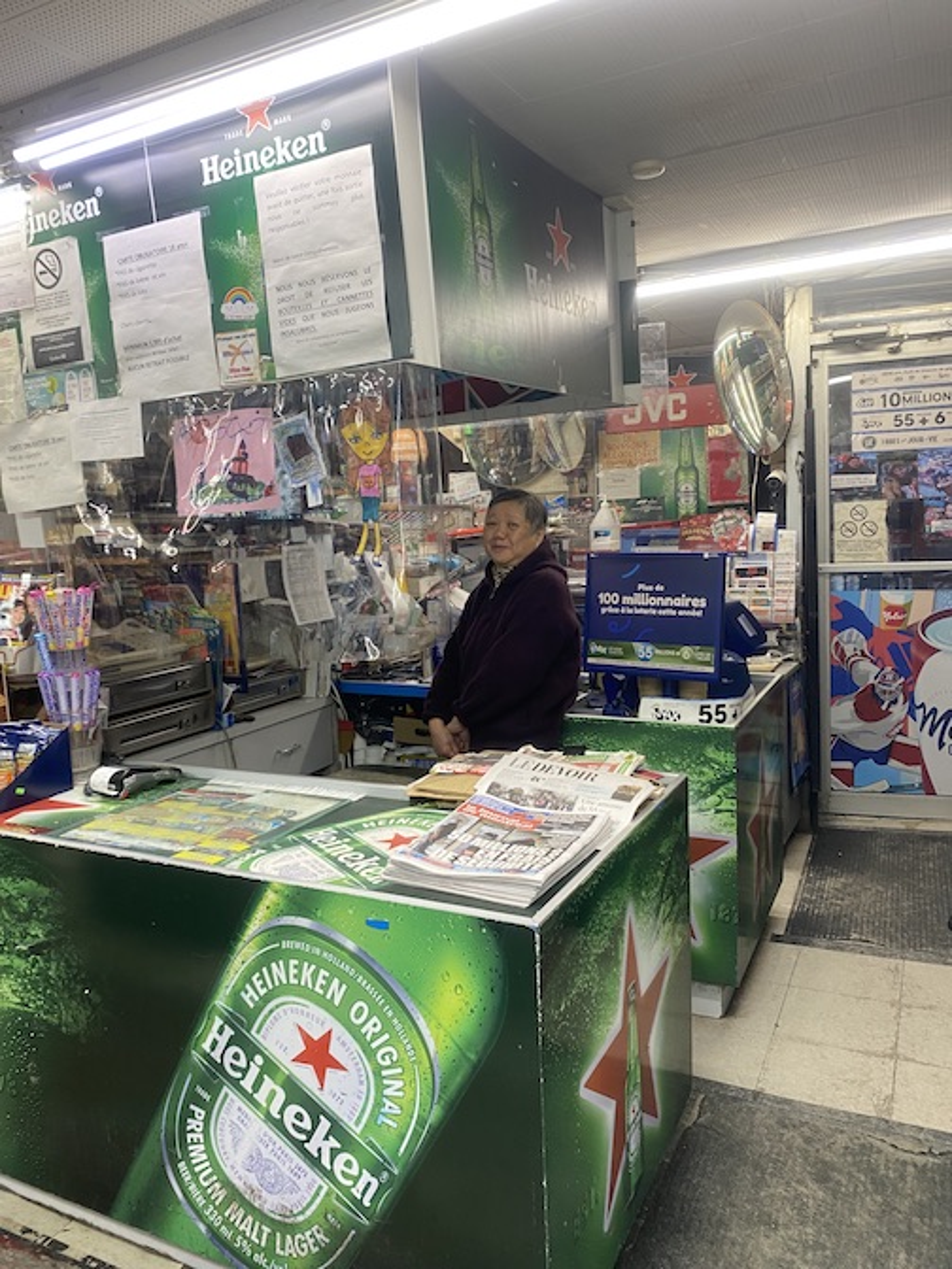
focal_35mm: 26
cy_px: 634
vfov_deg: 67.3
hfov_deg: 53.1
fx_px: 953
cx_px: 476
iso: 80
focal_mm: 4.25
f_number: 1.8
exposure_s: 1/60
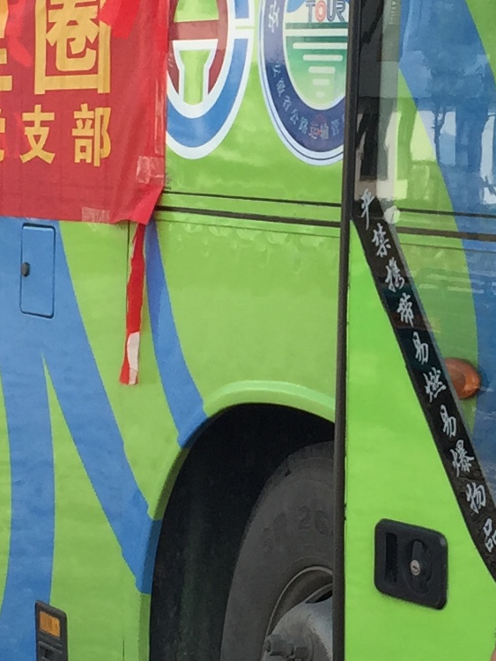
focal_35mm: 126
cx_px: 391
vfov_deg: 15.6
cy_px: 239
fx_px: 2408
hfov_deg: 11.7
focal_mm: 4.15
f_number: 2.2
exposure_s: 1/1041
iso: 32
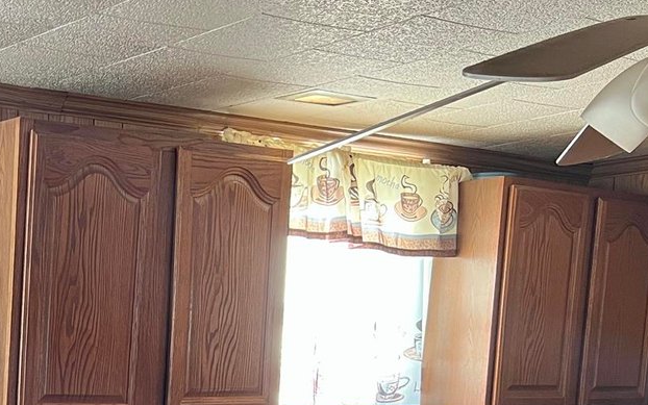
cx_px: -34
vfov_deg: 18.0
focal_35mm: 67
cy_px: 538
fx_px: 1183
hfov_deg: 28.3
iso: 125
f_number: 1.5
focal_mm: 5.7
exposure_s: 1/64
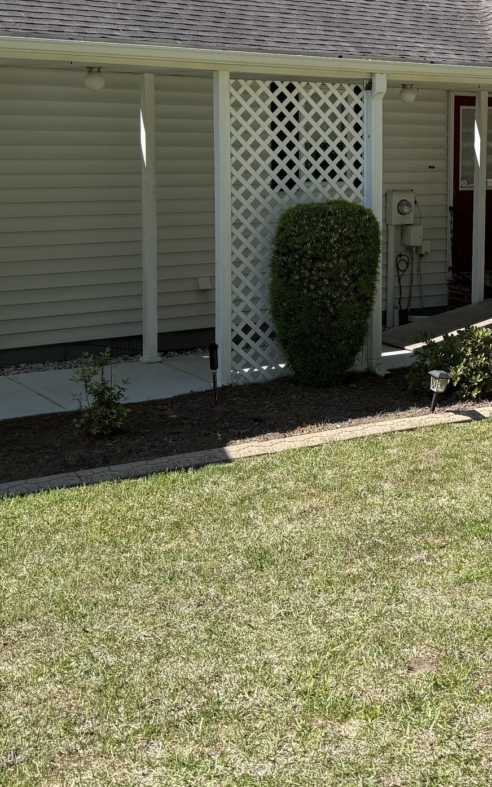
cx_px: 488
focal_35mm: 56
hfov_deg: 22.3
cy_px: 246
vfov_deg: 35.8
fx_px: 1202
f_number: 1.78
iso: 80
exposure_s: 1/2370
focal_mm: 6.76
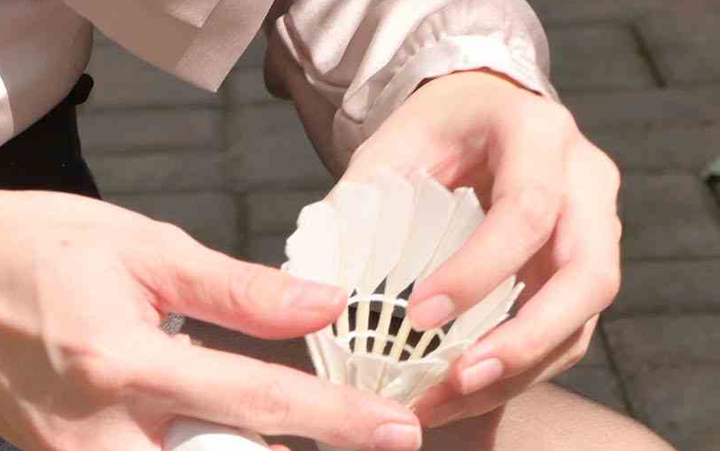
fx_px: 4004
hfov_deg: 10.2
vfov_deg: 6.1
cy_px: 1149
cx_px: -72
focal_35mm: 204
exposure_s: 1/320
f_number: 6.3
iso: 200
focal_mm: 35
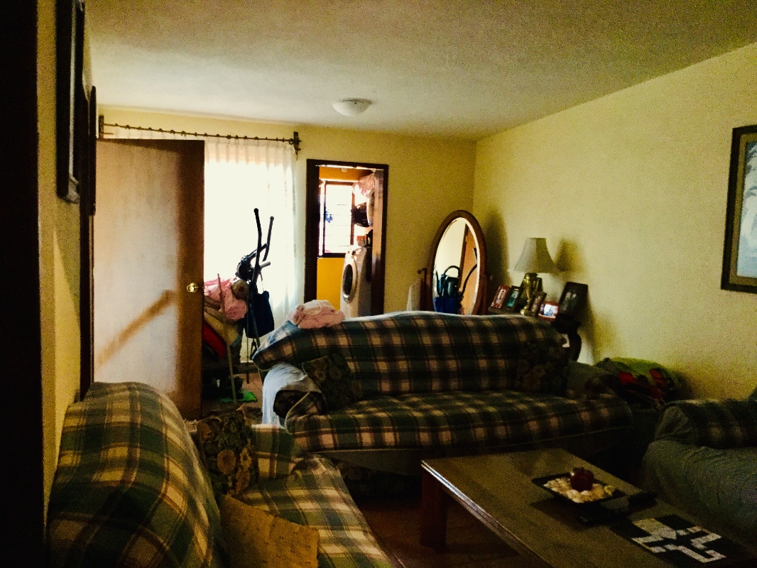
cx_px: 378
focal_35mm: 31
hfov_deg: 58.3
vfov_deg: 45.5
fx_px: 678
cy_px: 284
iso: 320
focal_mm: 3.3
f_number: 2.4
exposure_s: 1/15
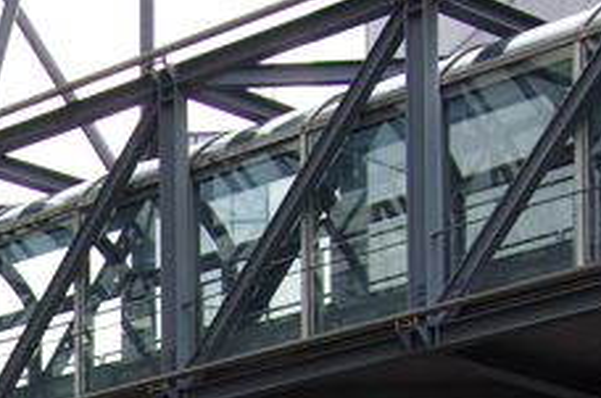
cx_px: -477
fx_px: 2699
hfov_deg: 11.7
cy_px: 870
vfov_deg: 7.9
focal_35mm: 162
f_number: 8
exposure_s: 1/320
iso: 640
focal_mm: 24
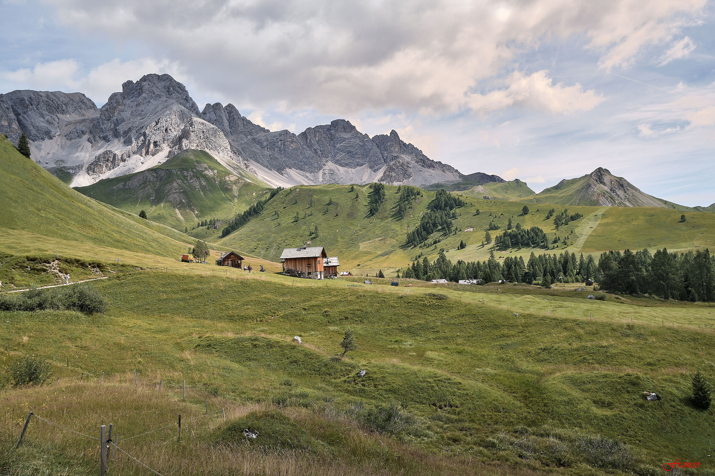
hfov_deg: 58.7
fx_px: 636
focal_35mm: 32
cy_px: 238
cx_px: 358
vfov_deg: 41.1
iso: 160
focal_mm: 21.5
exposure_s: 1/220
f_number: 11
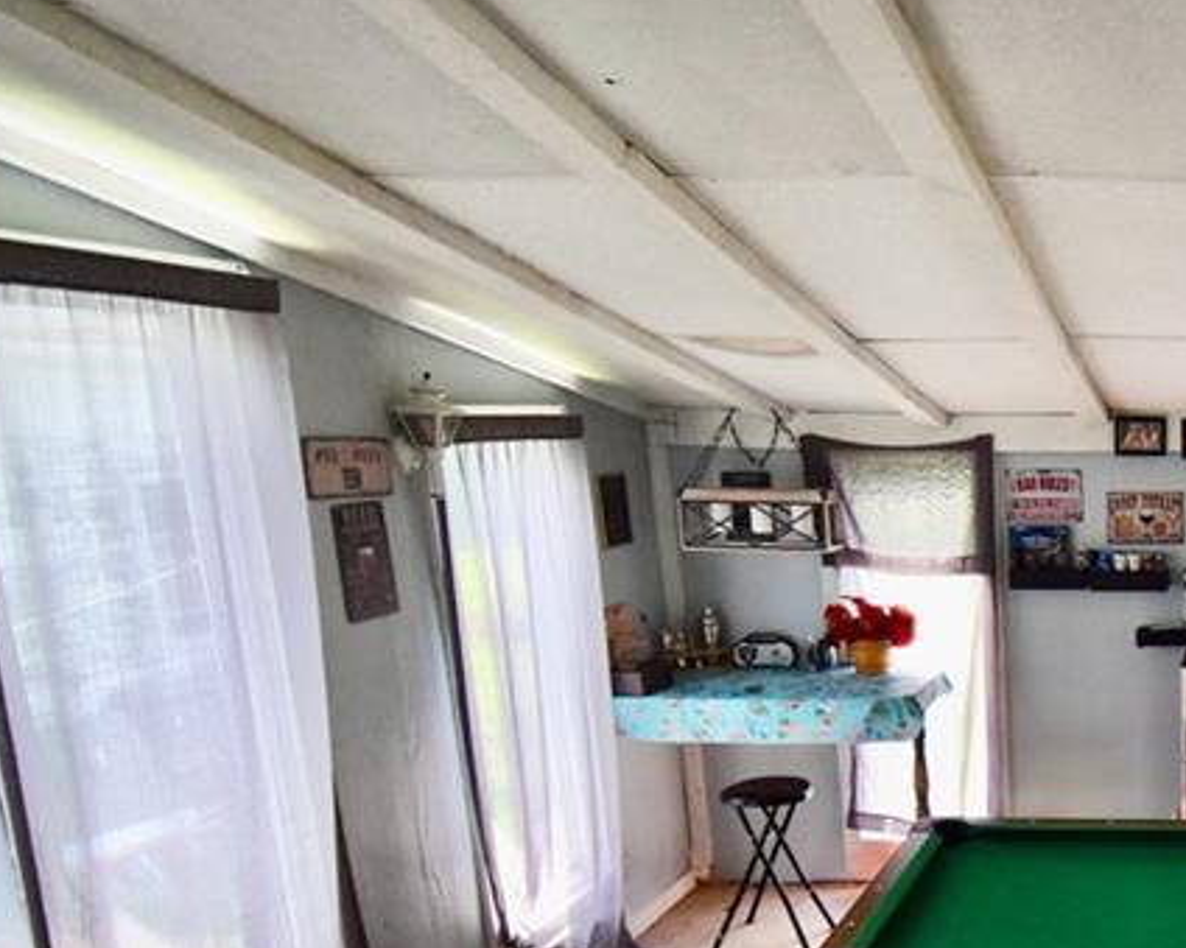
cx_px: 1169
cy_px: 754
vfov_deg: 41.5
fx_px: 1193
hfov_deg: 45.2
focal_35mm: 34
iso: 800
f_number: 4.5
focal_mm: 10
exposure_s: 1/160
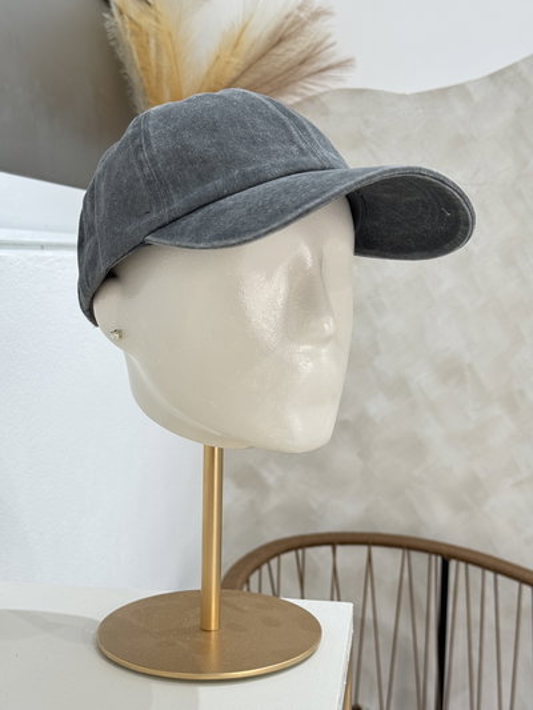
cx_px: 266
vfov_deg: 39.6
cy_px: 355
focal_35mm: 48
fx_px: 985
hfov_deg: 30.3
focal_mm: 6.76
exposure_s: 1/50
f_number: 1.78
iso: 64
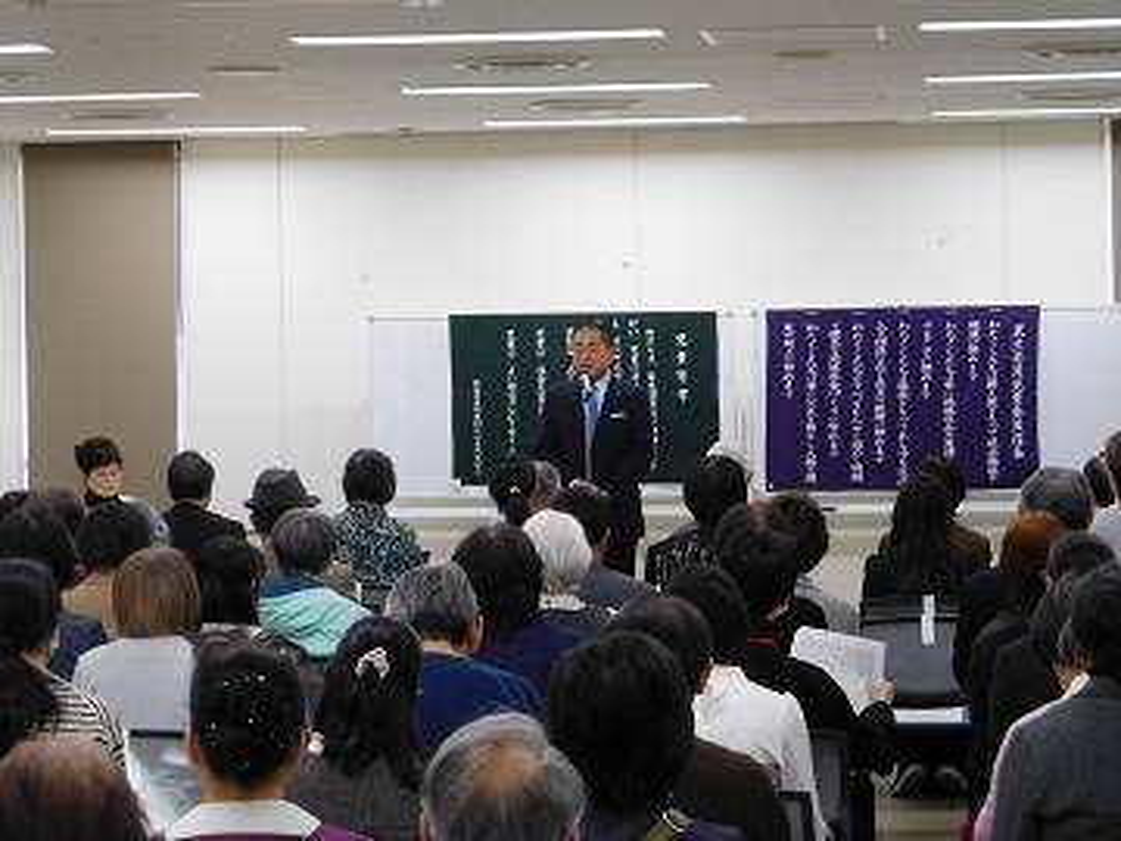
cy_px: 420
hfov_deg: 17.6
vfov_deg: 13.2
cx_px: 560
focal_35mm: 112
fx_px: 3627
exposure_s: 1/30
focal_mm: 20
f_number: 4.9
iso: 280
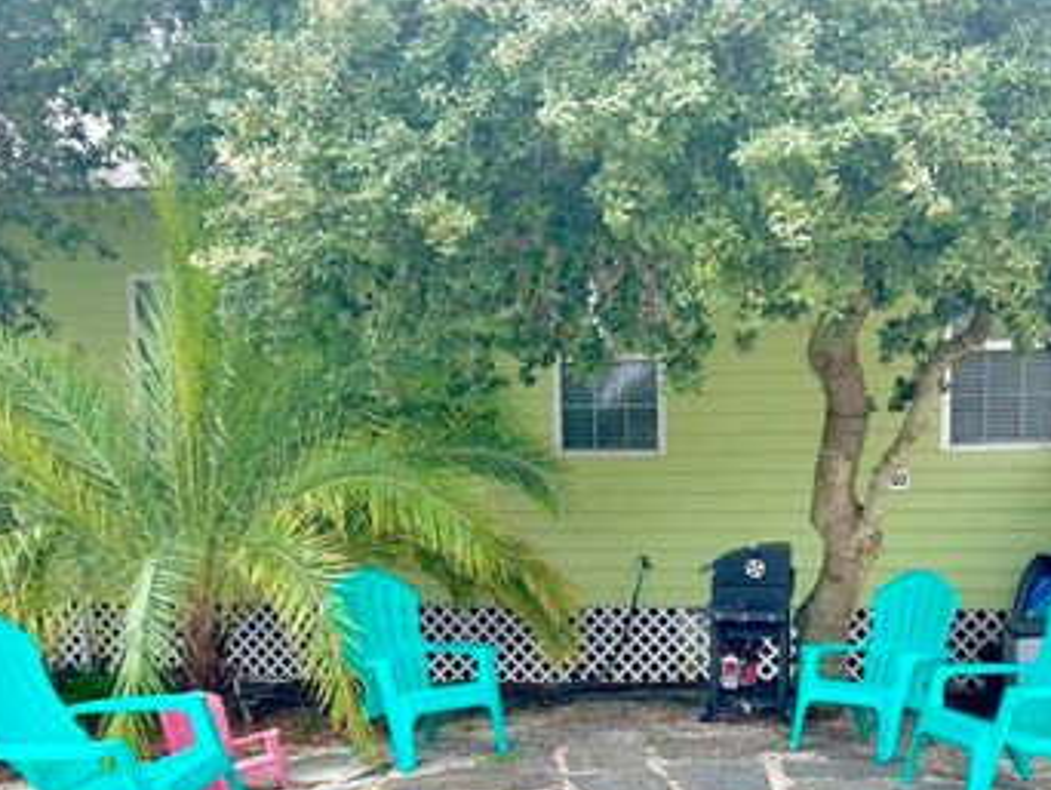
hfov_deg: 47.7
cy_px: 570
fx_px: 1155
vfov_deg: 37.1
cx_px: 747
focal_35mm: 38
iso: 50
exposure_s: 1/121
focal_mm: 5.7
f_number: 1.5
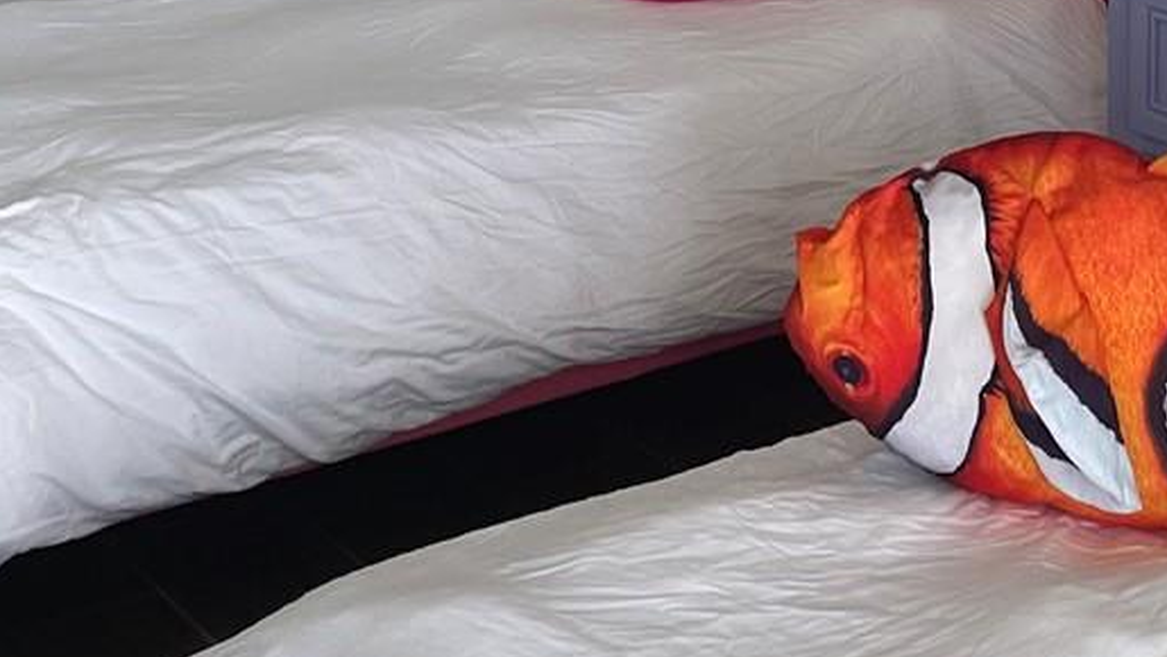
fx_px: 2724
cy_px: -270
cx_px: 936
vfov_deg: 13.1
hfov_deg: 23.8
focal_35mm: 88
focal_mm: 5.1
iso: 100
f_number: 1.6
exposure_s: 1/121
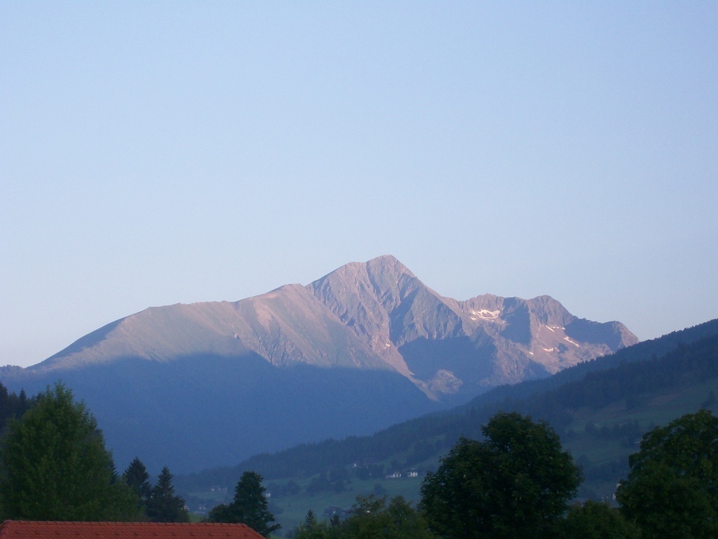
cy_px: 270
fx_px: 2240
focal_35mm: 108
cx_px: 359
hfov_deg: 18.2
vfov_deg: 13.7
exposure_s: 1/125
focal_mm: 18
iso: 86
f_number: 4.8
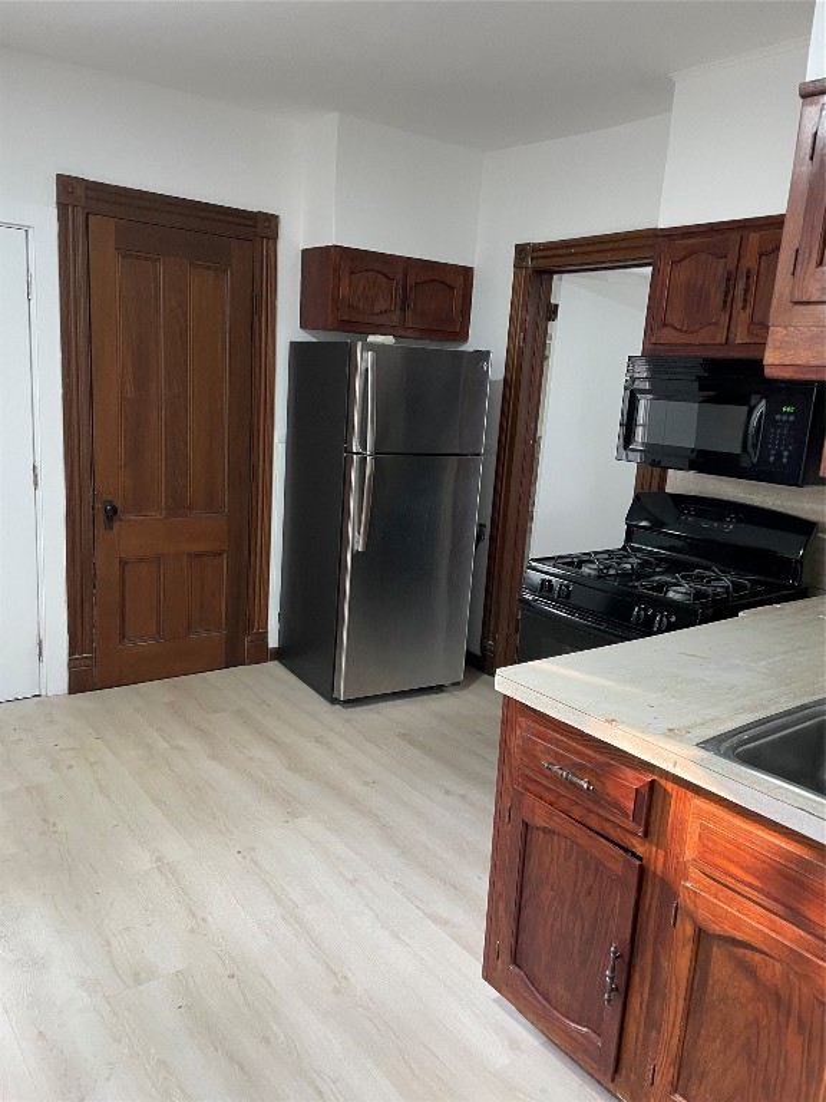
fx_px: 827
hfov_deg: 53.1
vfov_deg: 67.3
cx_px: 413
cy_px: 551
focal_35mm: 26
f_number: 1.6
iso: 200
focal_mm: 4.2
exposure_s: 1/60
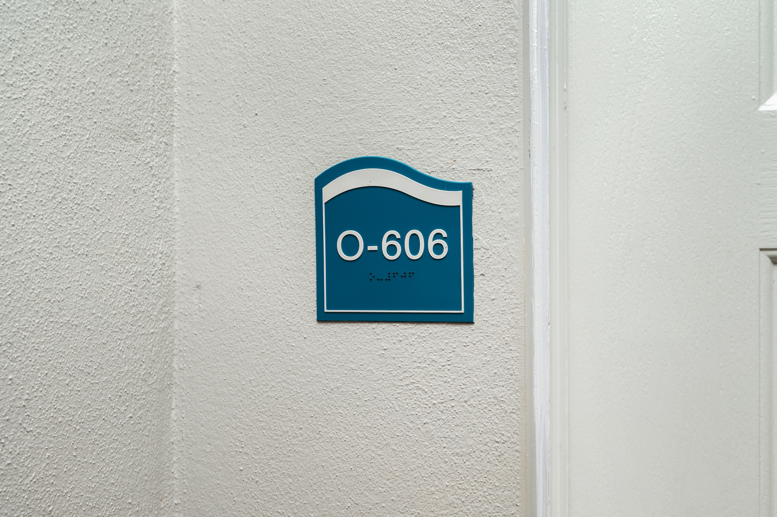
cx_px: 388
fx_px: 647
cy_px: 258
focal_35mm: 30
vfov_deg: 43.6
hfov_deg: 62.0
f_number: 9
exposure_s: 1/60
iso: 100
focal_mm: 30
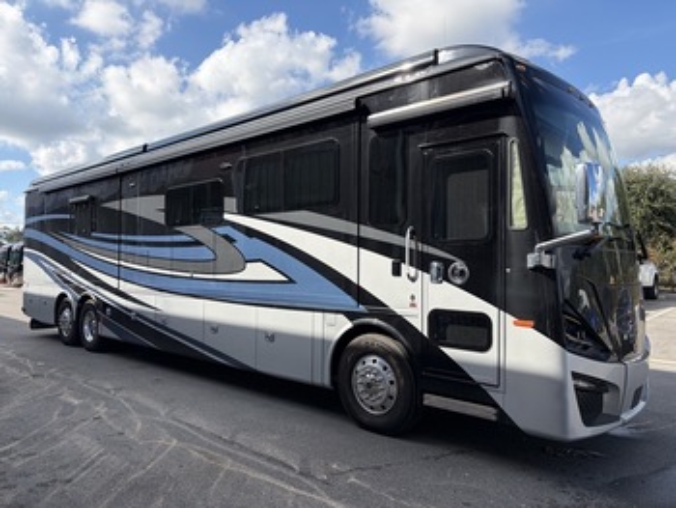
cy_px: 254
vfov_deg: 53.1
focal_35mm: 26
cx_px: 338
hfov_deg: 67.3
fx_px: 508
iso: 50
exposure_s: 1/2538
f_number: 1.6
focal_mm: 5.96
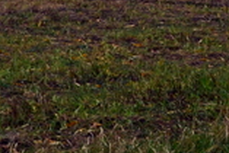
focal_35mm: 214
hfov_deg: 9.6
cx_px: 179
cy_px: -134
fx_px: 1363
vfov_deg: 6.3
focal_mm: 28
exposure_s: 1/125
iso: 400
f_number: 9
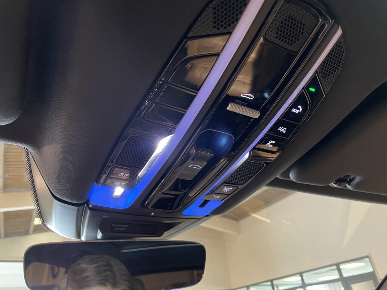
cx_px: 194
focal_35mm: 26
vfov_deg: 53.1
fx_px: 291
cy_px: 145
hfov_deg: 67.3
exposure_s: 1/32
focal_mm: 4.2
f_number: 1.6
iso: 500
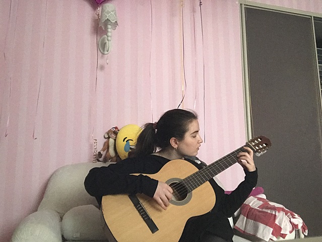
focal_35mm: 32
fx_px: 298
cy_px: 121
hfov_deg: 56.8
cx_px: 161
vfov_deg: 44.2
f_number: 2.2
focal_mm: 2.87
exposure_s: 1/17
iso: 400
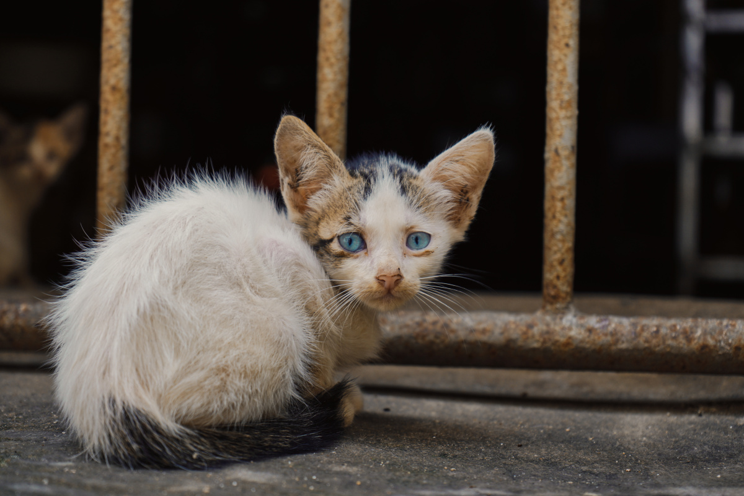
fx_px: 1447
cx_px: 372
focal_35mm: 70
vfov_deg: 19.5
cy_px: 248
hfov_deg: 28.8
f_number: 5.6
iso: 160
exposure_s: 1/80
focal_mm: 70
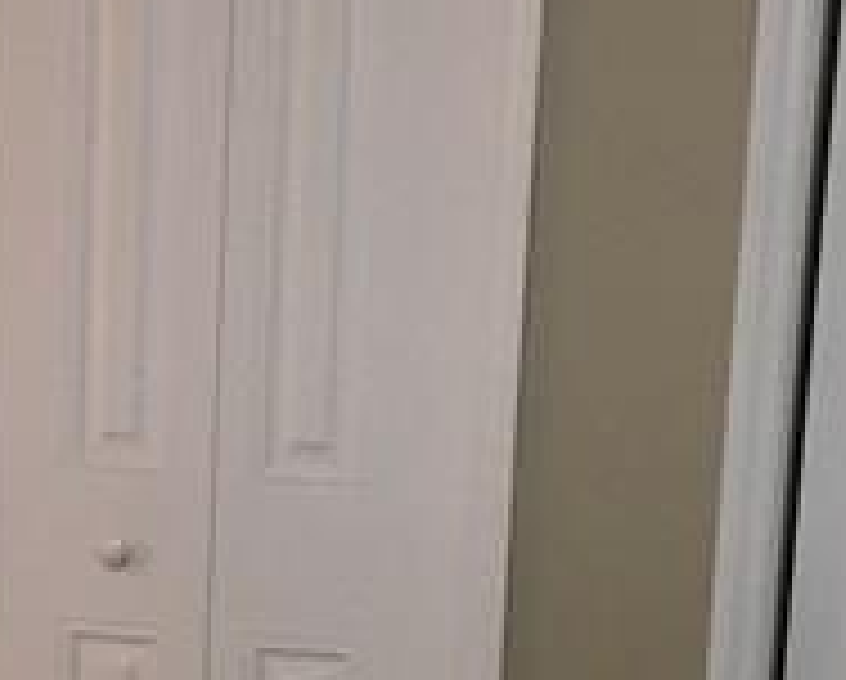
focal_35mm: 154
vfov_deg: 9.8
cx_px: -346
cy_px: 1009
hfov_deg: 12.0
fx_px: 3862
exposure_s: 1/30
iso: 40
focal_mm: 4.15
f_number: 2.2
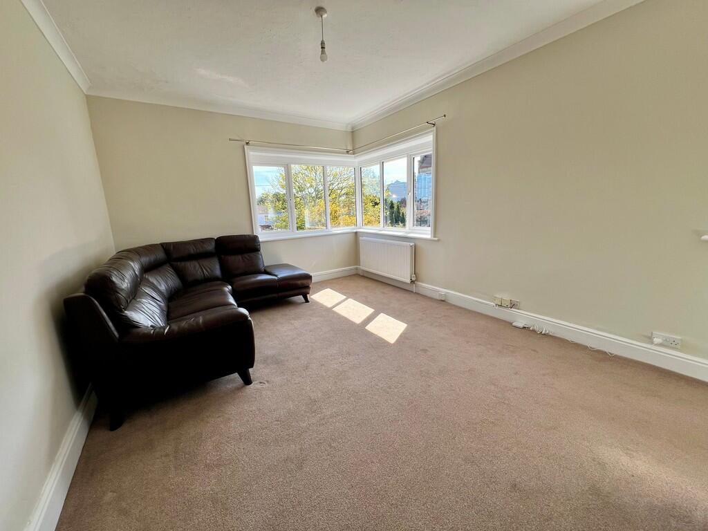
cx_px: 354
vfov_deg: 89.9
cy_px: 266
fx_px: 266
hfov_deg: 106.2
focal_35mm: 13
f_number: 1.8
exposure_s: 1/235
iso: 32
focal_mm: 1.57
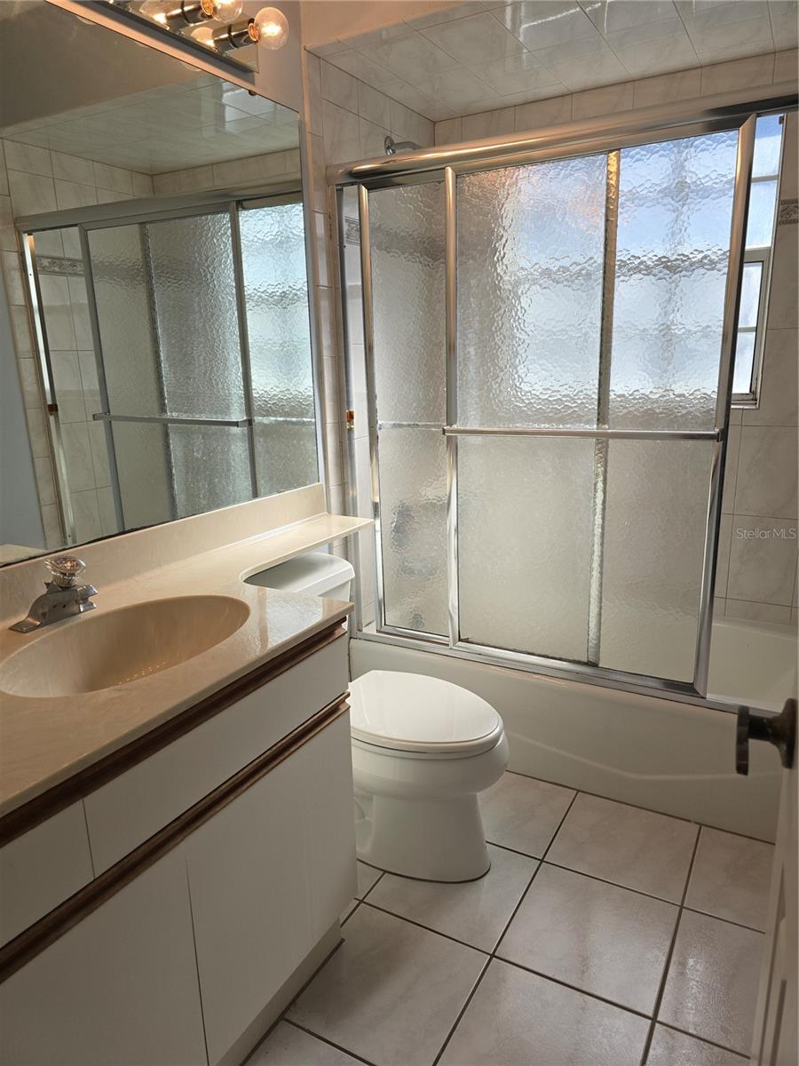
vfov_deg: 73.9
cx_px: 400
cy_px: 533
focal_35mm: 23
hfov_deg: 58.9
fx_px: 708
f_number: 1.7
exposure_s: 1/120
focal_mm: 6.3
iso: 16
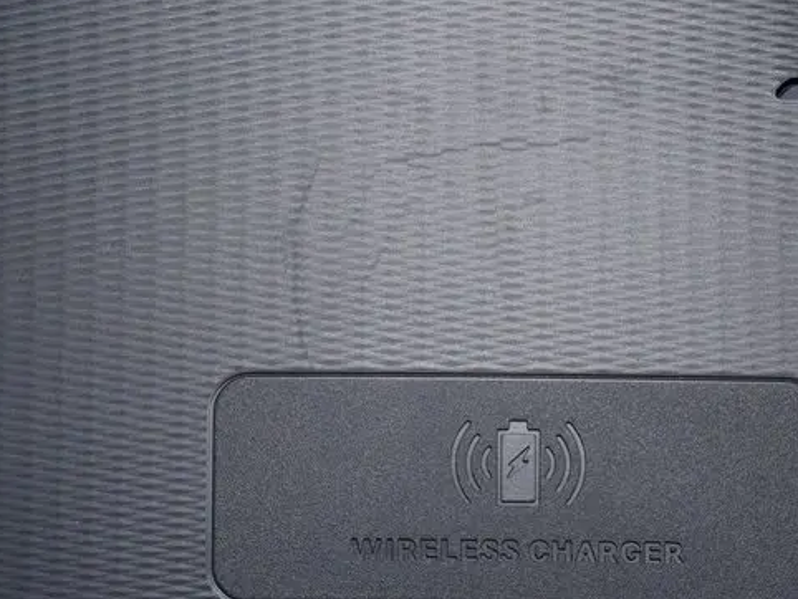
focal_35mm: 77
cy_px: 363
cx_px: 520
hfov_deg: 25.2
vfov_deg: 19.1
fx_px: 1776
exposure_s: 1/60
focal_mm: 29
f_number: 5.4
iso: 800
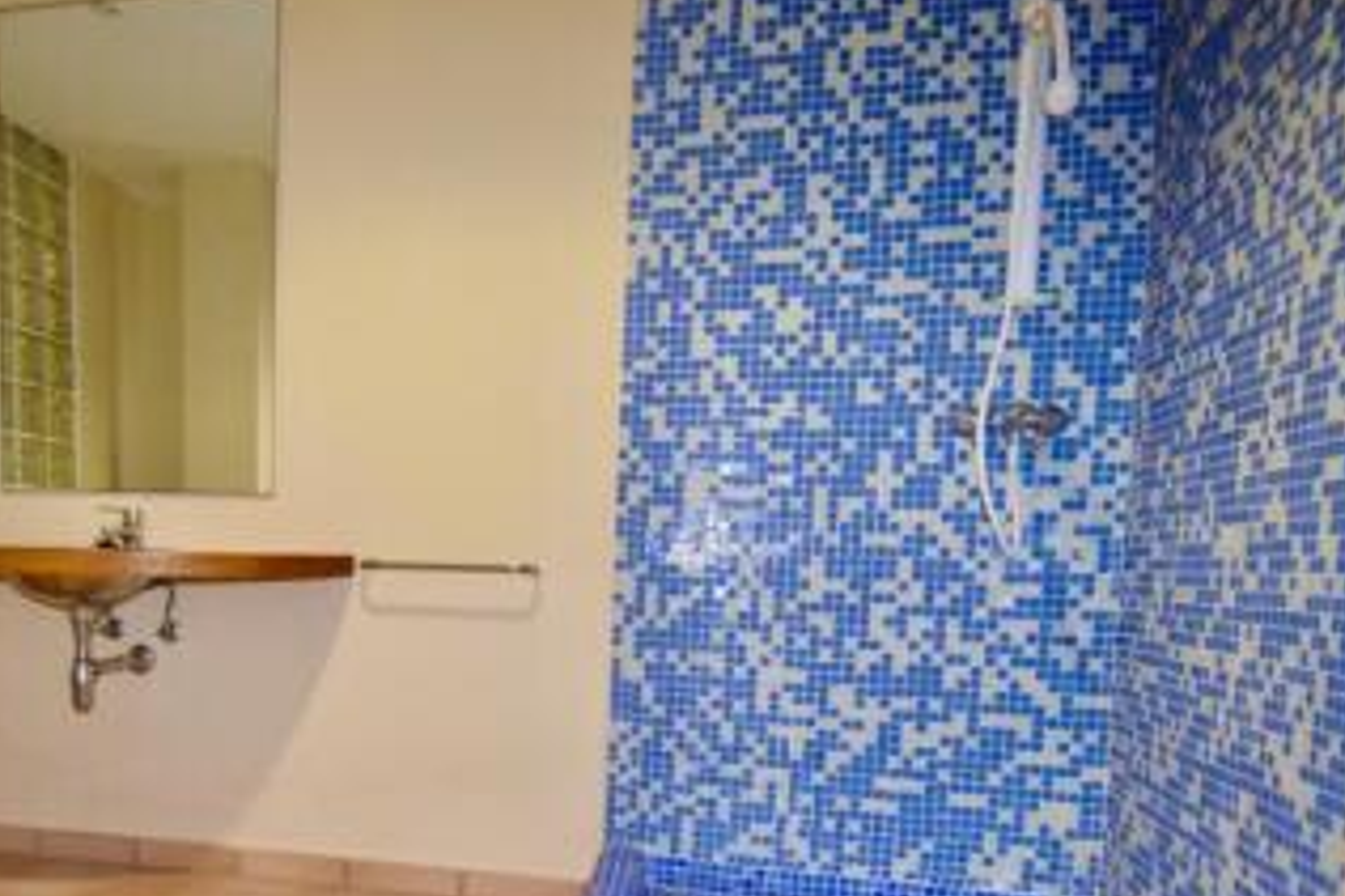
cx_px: 420
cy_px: 652
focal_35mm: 27
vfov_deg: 46.5
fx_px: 1008
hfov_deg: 65.2
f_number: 4
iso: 1400
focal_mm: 12
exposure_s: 1/60
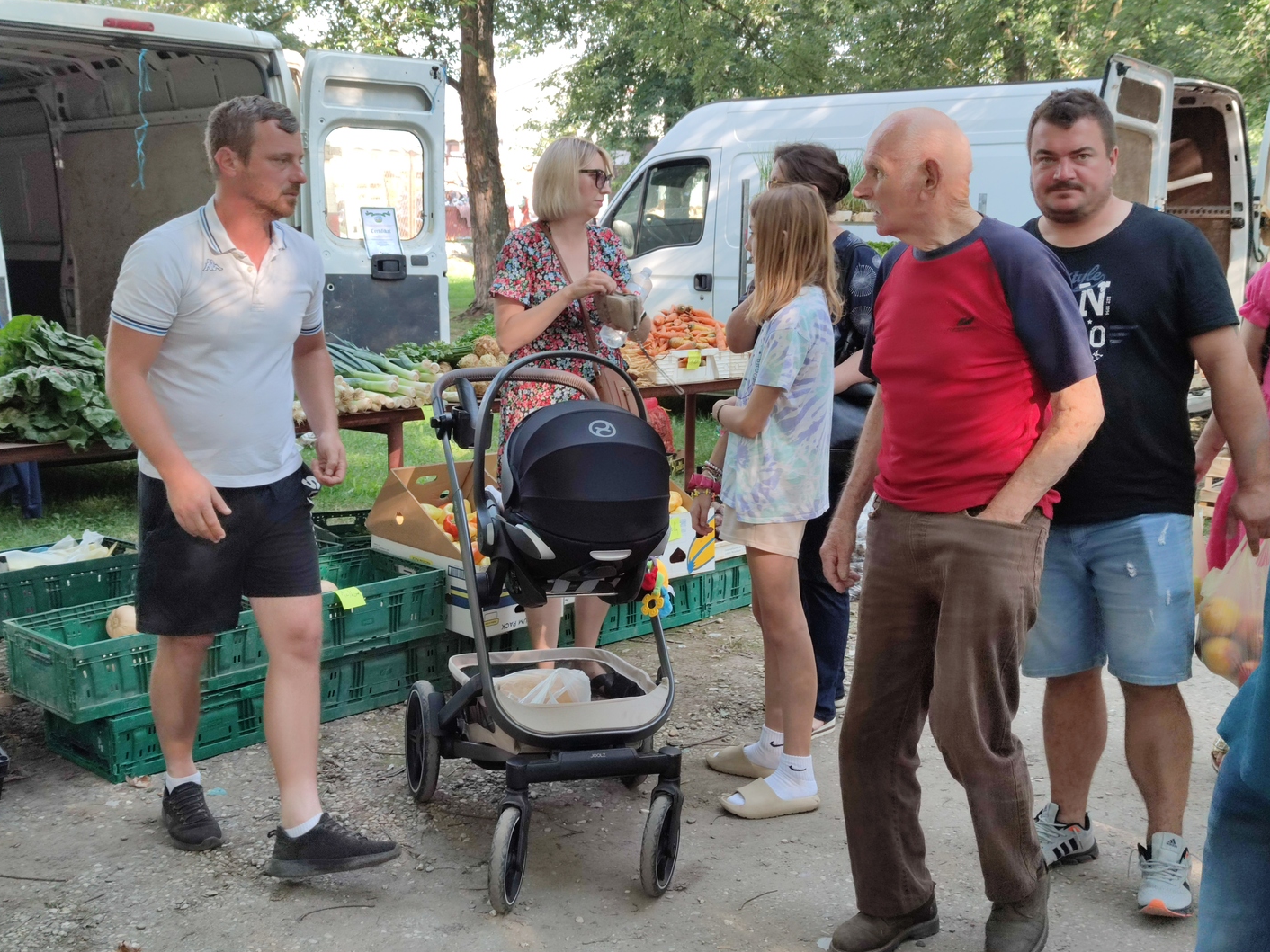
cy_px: 485
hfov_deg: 46.8
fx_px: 1468
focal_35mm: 40
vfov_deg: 36.0
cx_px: 641
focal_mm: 6.72
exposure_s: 1/142
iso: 50
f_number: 1.69
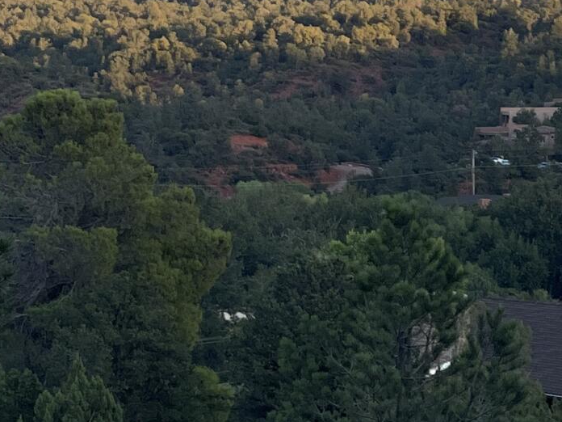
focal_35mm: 276
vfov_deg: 5.3
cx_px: 159
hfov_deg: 7.2
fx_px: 4481
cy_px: -341
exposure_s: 1/292
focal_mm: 7.5
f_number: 2.2
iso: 25
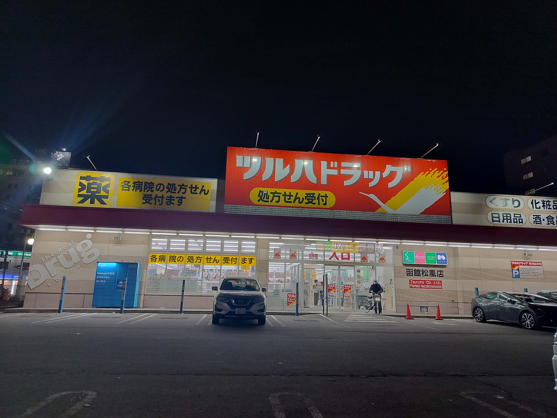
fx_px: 386
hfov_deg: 71.6
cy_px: 209
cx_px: 278
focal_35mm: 24
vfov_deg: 56.8
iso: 200
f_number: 1.7
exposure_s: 1/33
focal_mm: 5.24
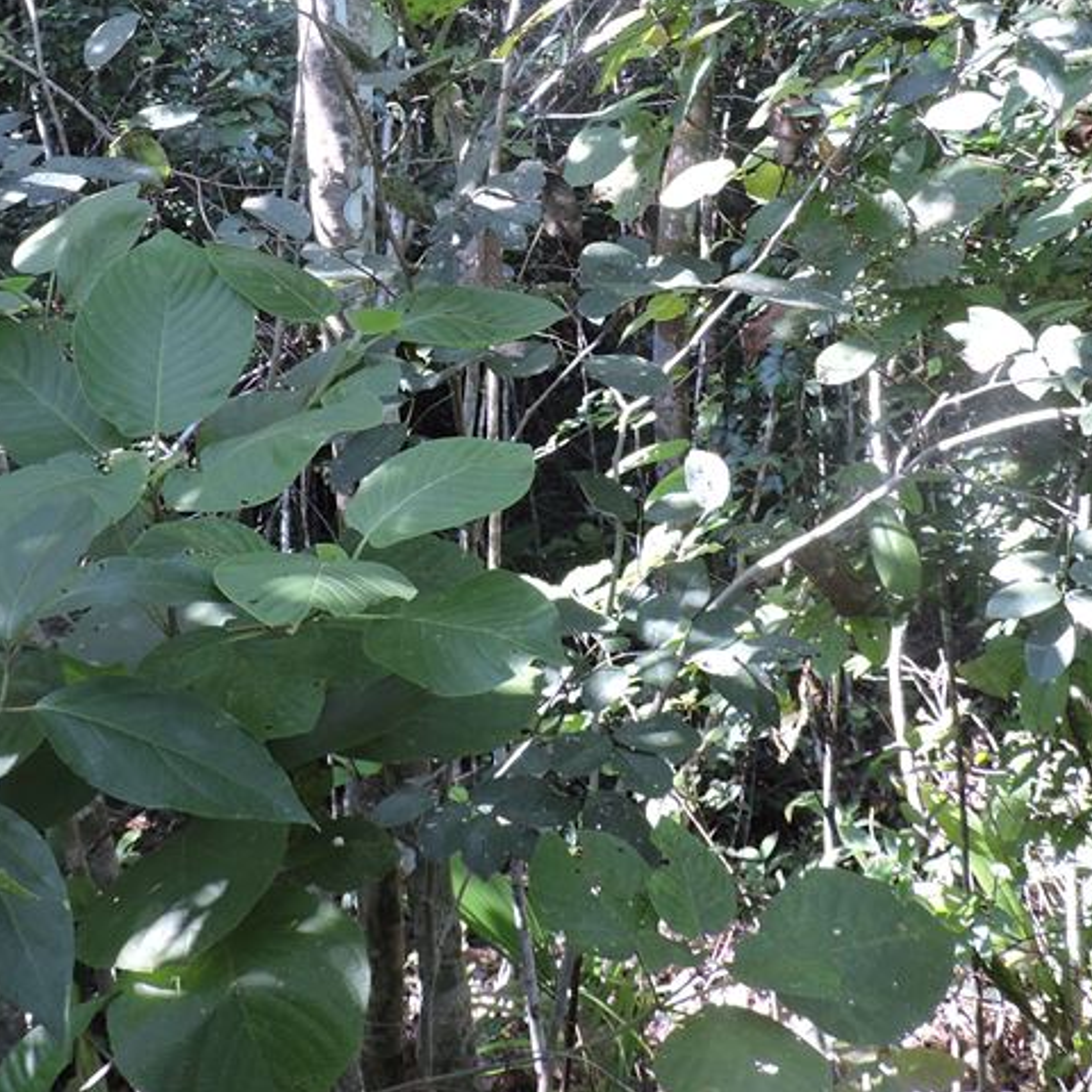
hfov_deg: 32.1
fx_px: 1892
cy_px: 207
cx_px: 437
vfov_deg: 31.3
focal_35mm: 53
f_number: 3
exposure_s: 1/60
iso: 100
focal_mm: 4.3
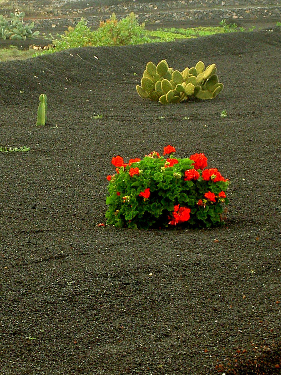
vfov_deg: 19.3
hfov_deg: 14.5
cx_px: 140
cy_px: 188
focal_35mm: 102
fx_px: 1104
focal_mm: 16.8
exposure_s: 1/100
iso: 100
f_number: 4.9
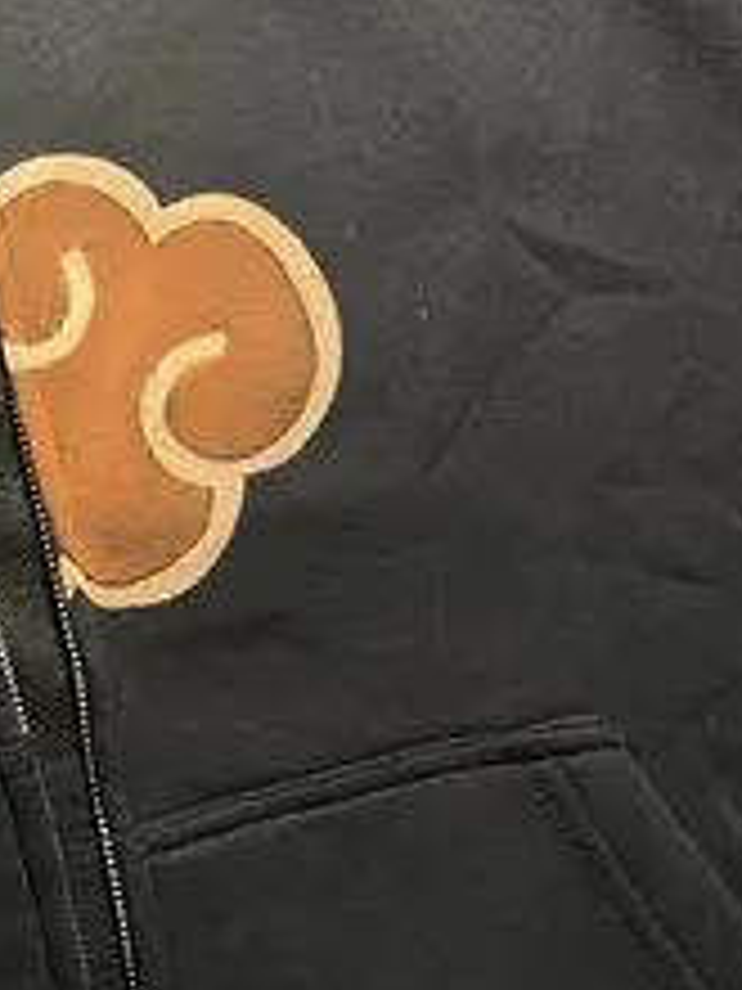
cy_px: 295
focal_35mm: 63
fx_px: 1801
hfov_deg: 22.3
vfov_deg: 30.4
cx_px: -18
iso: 100
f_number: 1.6
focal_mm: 4.2
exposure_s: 1/50
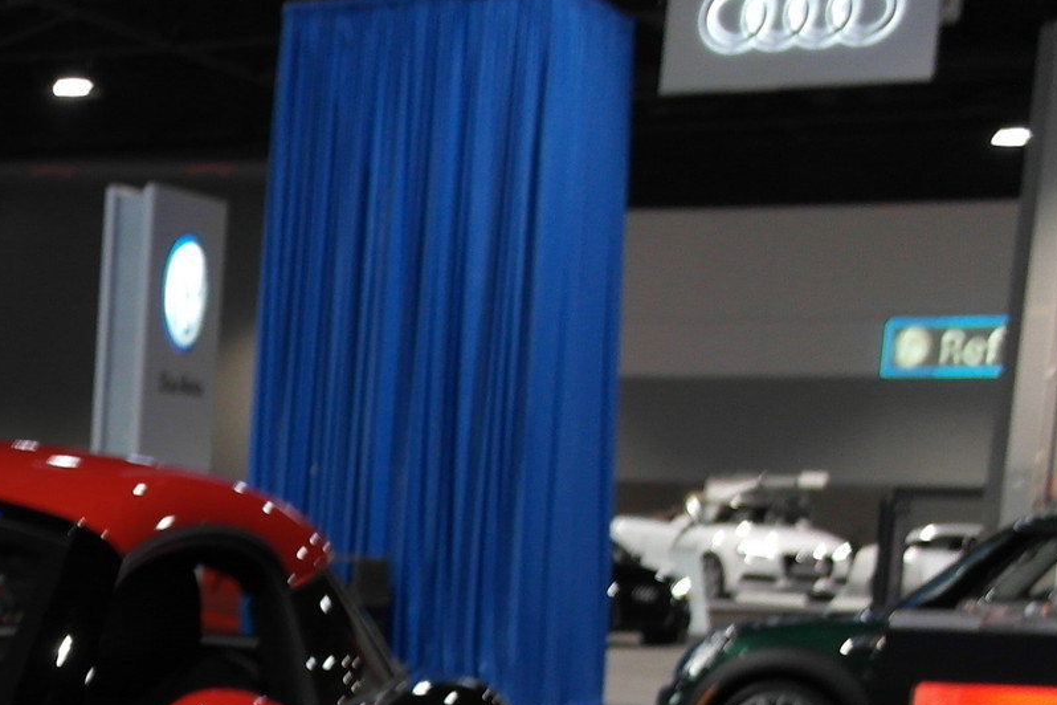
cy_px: 1074
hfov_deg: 19.3
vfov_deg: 13.6
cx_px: -458
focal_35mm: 94
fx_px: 2760
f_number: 3.5
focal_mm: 20
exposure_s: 1/25
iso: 400
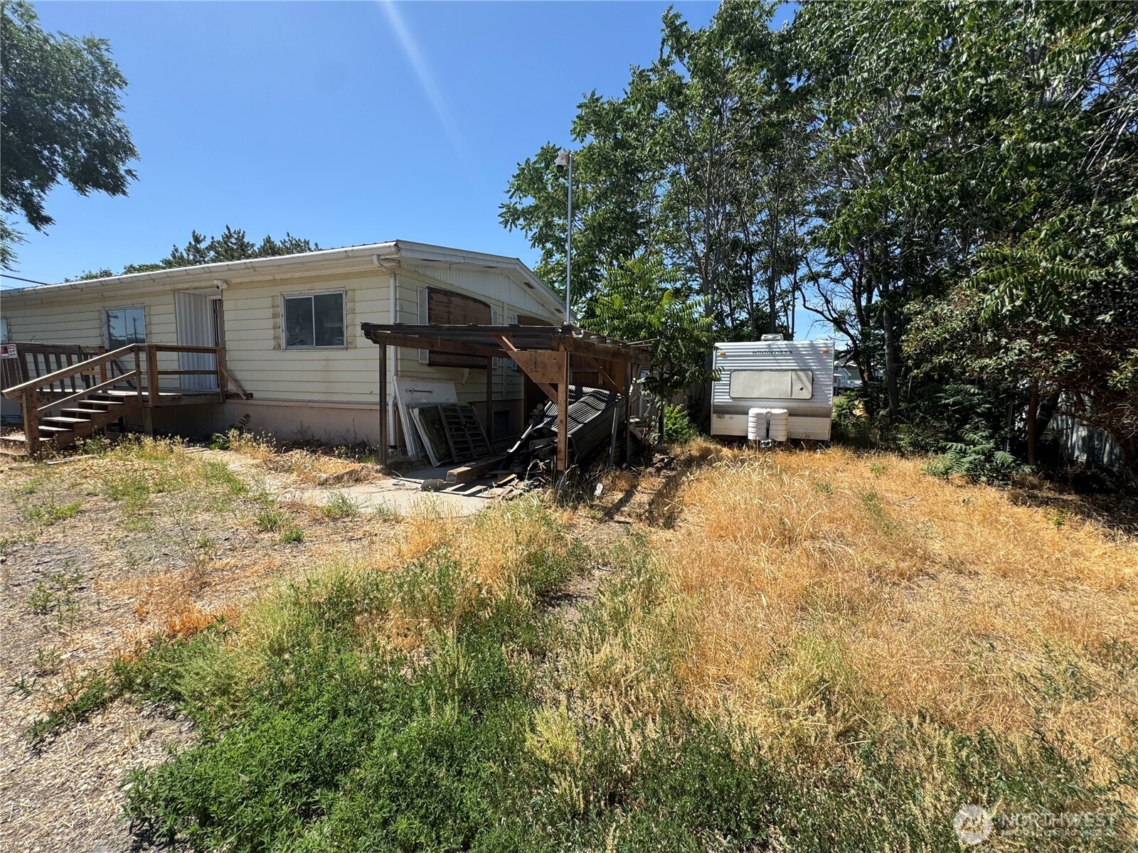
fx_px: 460
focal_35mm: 14
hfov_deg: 102.1
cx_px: 569
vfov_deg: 85.7
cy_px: 426
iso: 40
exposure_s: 1/1178
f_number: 2.2
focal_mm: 2.22
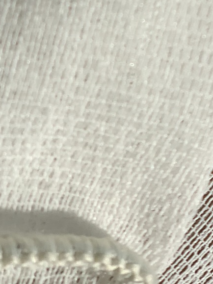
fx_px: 1510
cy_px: -97
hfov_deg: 8.0
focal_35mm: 184
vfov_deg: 10.5
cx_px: 185
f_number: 2.4
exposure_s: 1/1597
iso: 16
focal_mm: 6
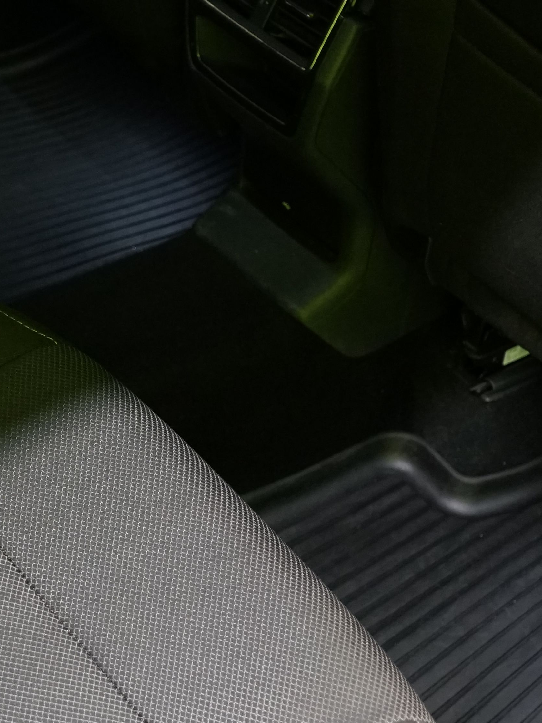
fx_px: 1775
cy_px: 419
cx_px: 14
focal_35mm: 85
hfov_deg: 17.0
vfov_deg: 23.0
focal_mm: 33
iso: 2500
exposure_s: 1/15
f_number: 5
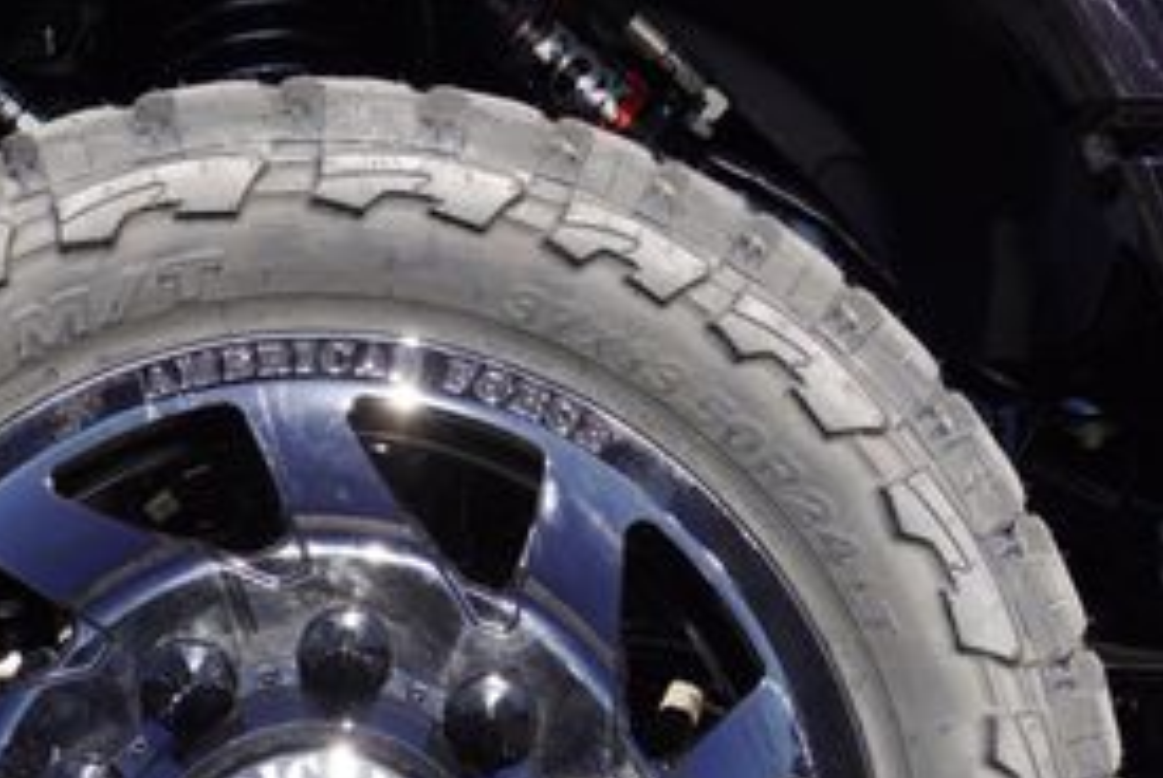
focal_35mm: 136
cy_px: 896
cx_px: 326
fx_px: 4403
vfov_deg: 10.0
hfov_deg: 15.0
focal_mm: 39
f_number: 9
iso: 100
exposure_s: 1/100
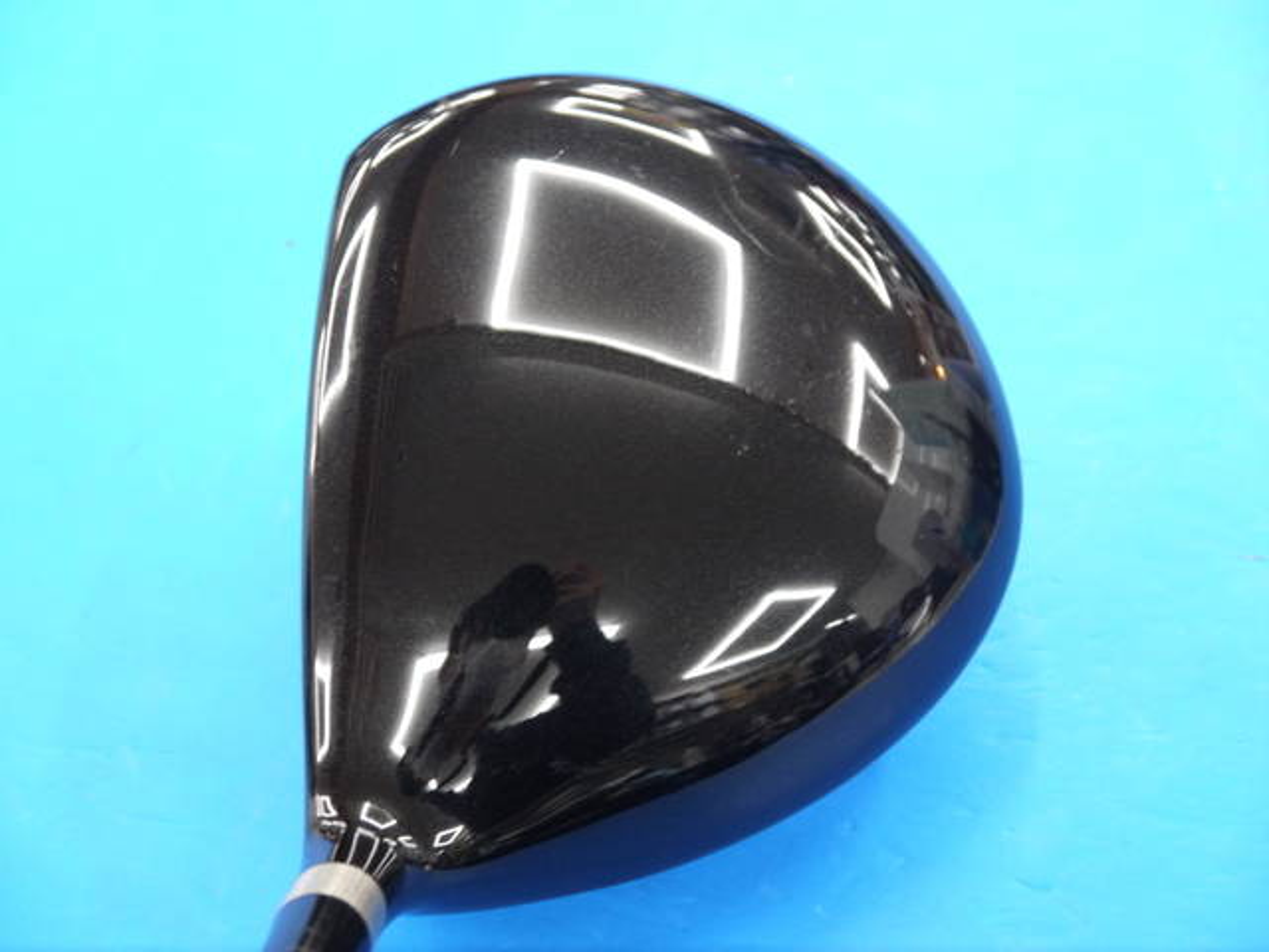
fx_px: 3079
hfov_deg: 23.3
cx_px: 634
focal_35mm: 84
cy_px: 476
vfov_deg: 17.6
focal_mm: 42
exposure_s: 1/50
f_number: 5.6
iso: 800
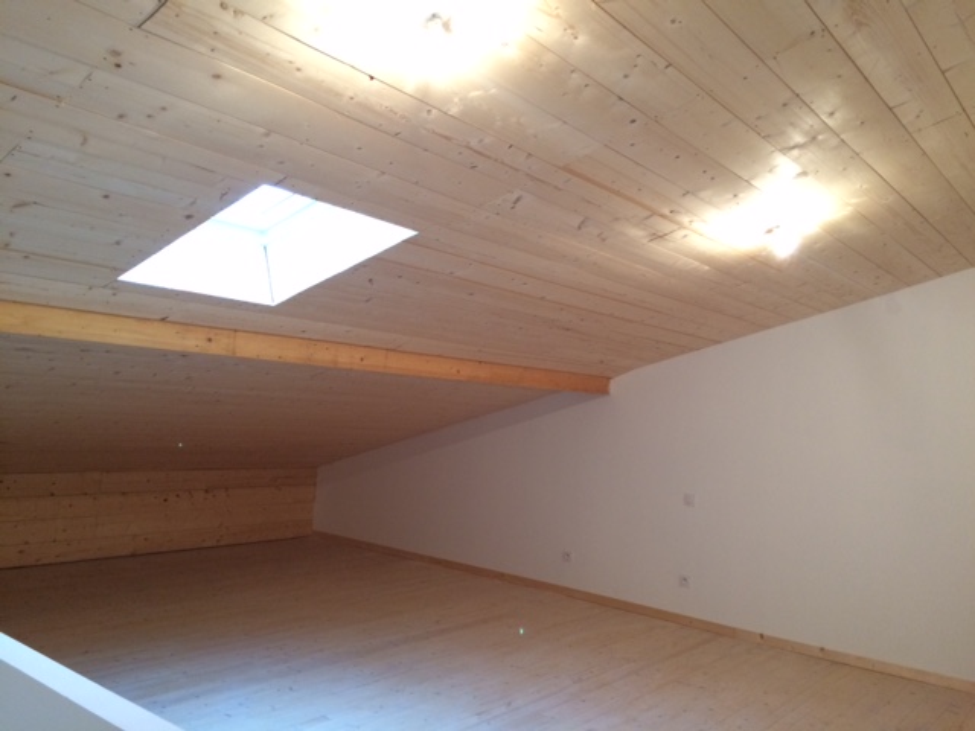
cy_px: 366
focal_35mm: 29
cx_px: 488
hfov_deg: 61.7
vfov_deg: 48.2
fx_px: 817
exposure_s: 1/33
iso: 250
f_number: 2.2
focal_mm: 4.15
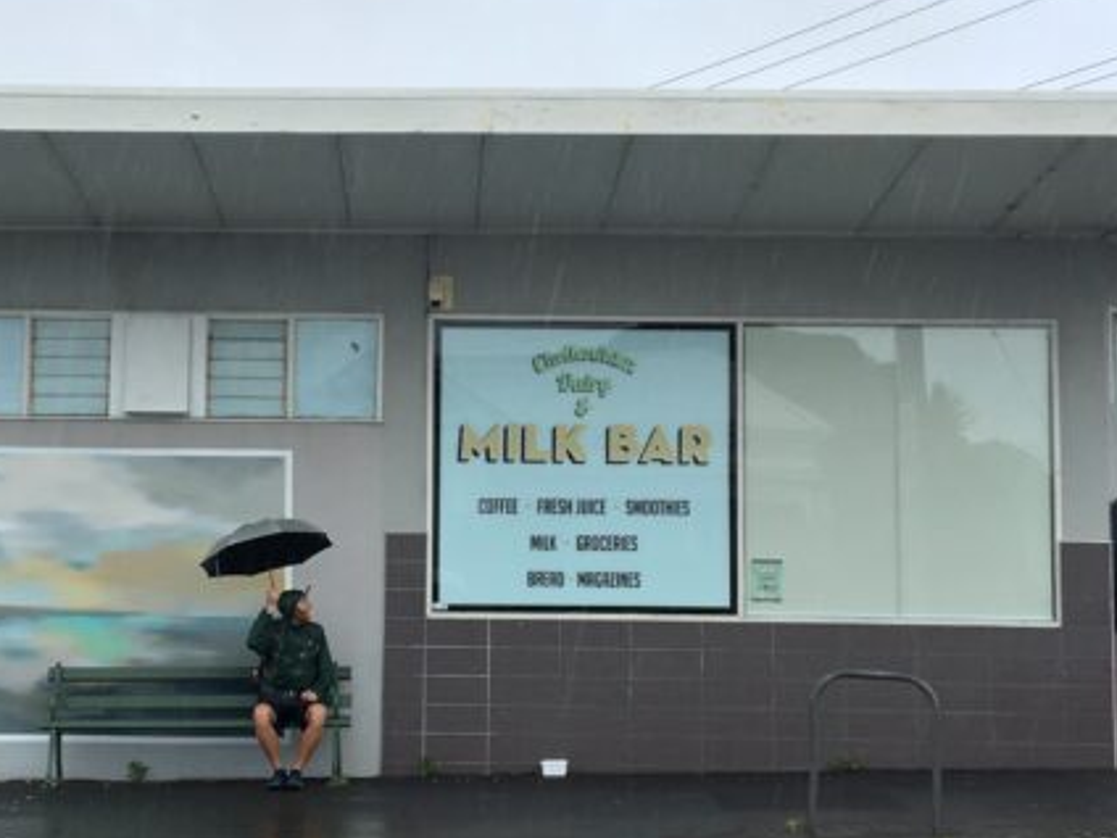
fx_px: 2259
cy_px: 382
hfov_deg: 27.7
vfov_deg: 21.0
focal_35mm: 70
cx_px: 406
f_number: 2.2
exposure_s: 1/180
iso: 25
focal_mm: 4.15
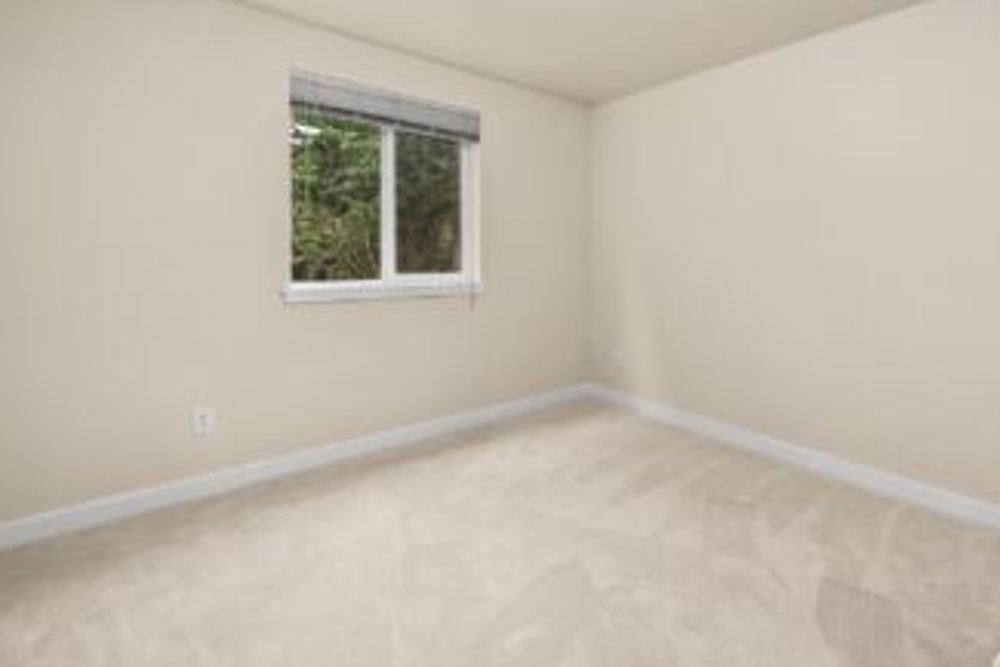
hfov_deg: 96.3
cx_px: 554
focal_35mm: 16
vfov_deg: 73.4
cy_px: 284
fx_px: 445
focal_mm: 13
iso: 200
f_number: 7.1
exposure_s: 1/60
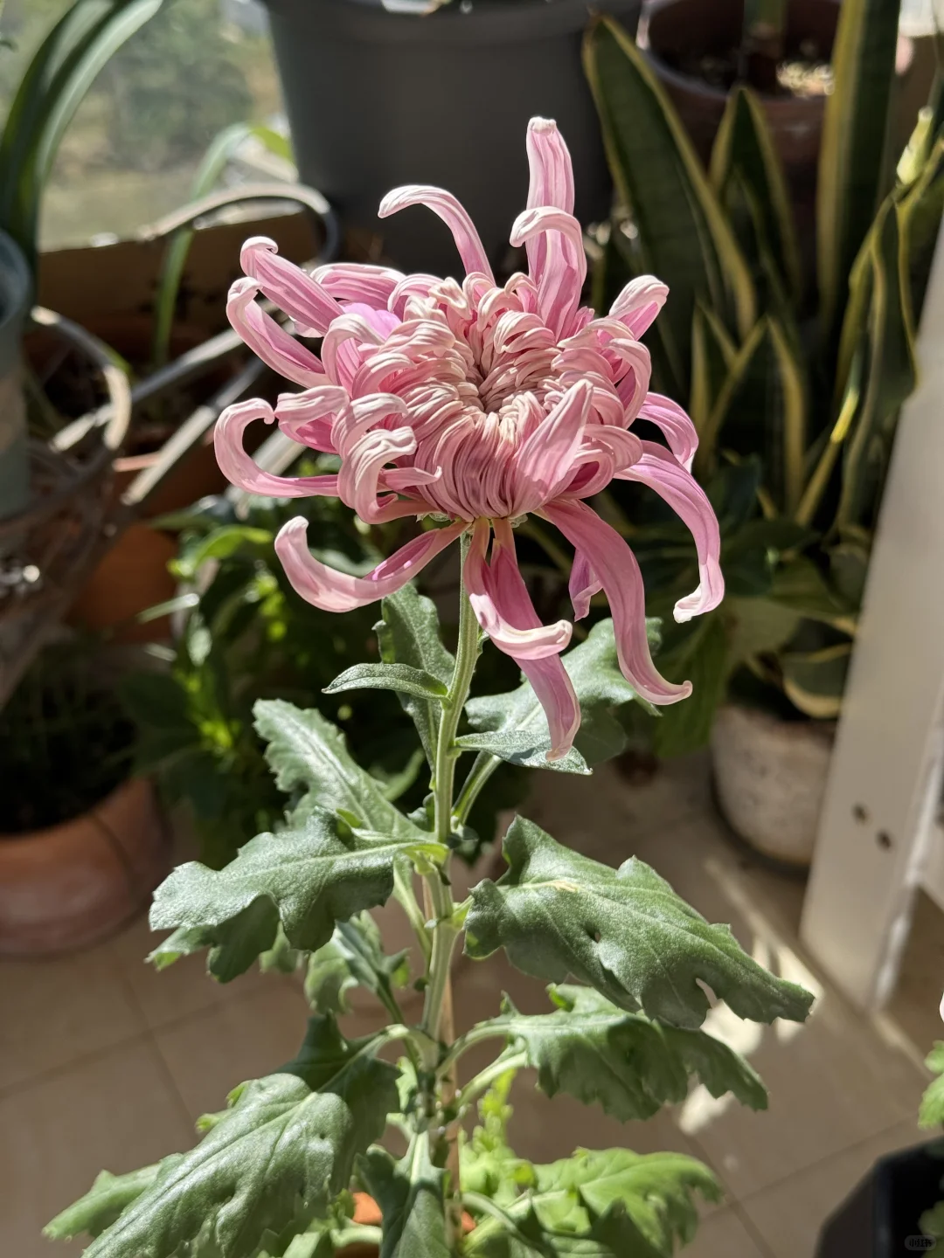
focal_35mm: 48
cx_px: 472
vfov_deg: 39.7
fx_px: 1745
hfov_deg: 30.3
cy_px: 629
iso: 64
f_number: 1.78
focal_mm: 6.76
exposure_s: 1/2110
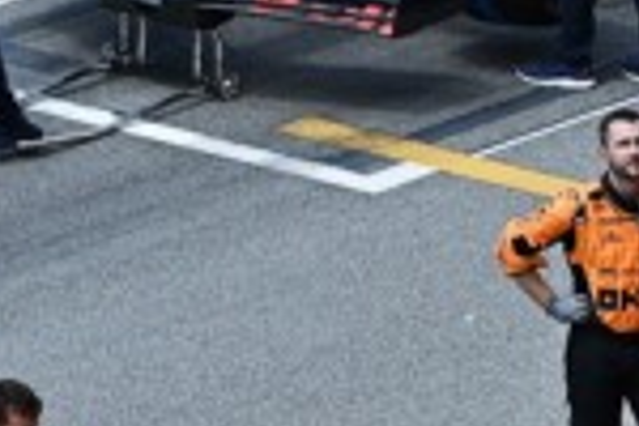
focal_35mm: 931
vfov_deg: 1.5
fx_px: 16524
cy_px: 232
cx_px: 498
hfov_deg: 2.2
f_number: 4
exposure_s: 1/1600
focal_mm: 200
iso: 125
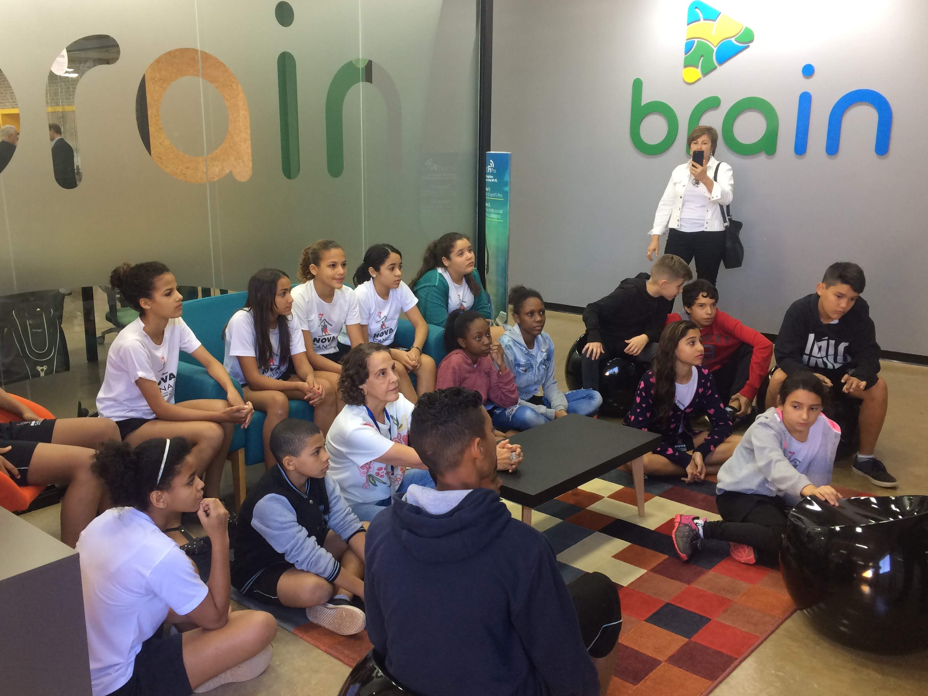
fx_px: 858
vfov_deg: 44.2
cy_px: 345
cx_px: 426
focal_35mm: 32
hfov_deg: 56.7
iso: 64
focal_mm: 4.15
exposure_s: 1/30
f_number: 2.2
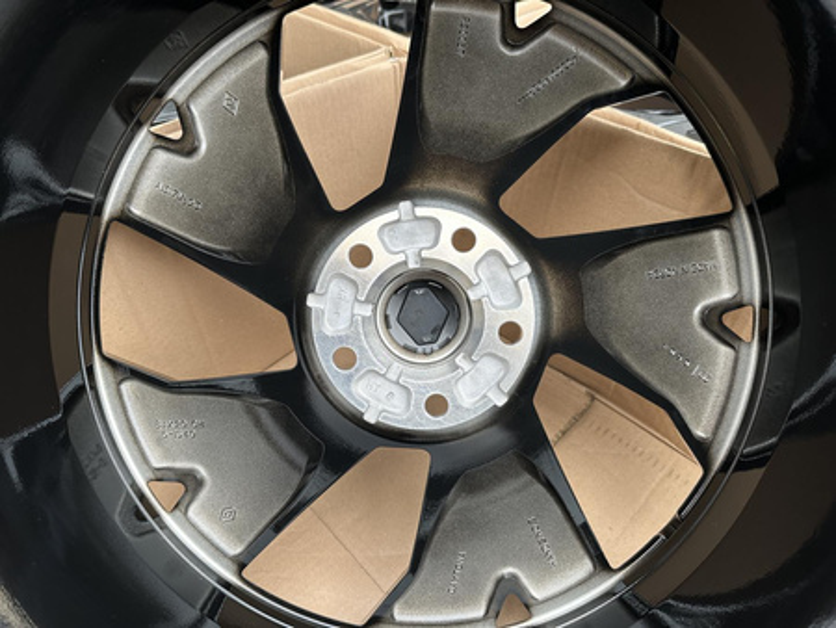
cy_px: 314
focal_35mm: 24
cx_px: 418
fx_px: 580
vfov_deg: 56.9
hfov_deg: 71.6
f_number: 1.78
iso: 64
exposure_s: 1/121
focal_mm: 6.86
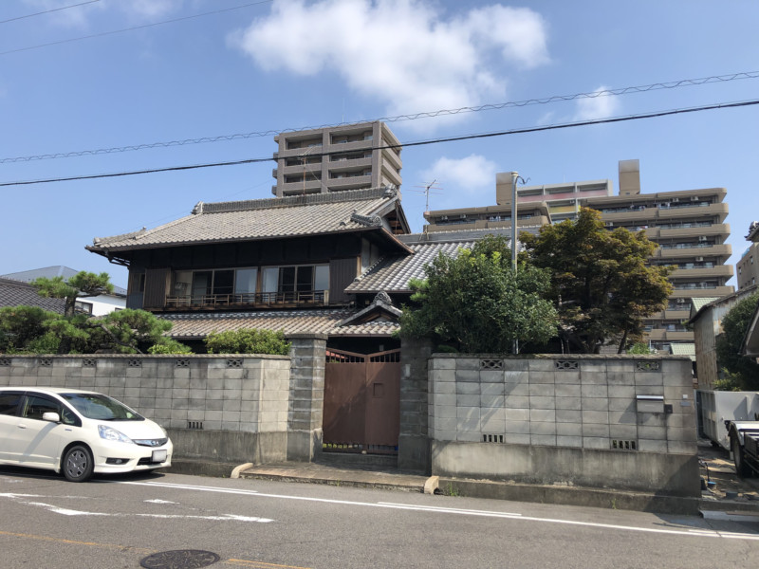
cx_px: 380
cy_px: 284
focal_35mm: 28
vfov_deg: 49.7
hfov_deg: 63.4
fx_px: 614
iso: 20
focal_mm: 3.99
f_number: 1.8
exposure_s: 1/1715
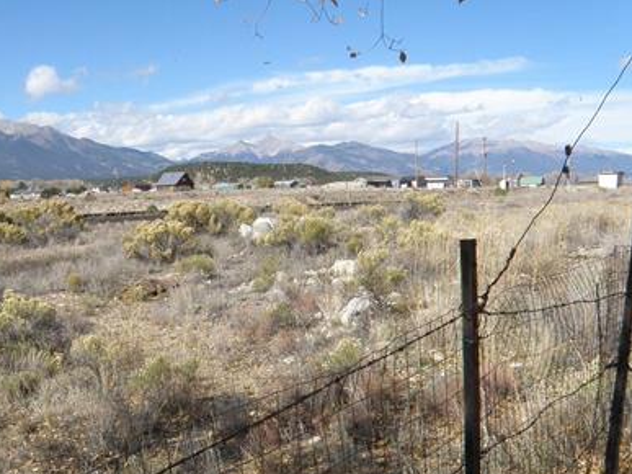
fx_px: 785
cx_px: 201
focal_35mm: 43
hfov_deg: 43.1
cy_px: 336
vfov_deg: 33.1
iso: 64
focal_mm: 4.6
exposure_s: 1/250
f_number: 5.6
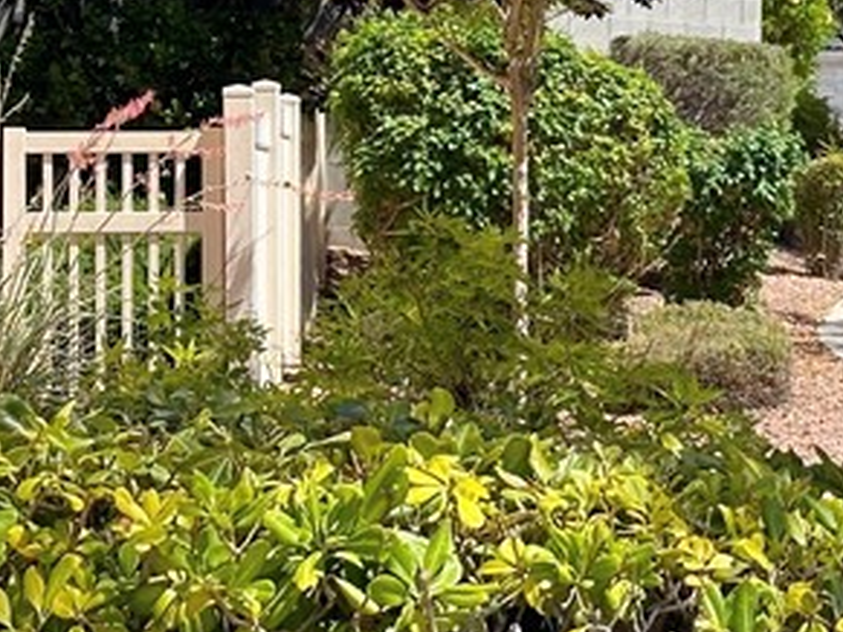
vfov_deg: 8.7
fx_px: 4114
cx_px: 895
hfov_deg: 11.5
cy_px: 52
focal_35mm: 169
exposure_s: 1/2976
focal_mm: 6.86
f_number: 1.78
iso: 64
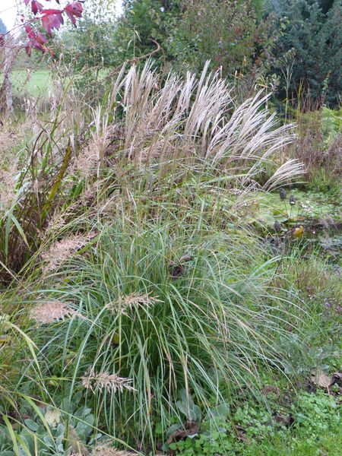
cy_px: 228
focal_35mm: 45
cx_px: 171
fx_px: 593
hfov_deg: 32.2
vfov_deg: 42.1
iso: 200
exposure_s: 1/60
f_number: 3.2
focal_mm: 8.1
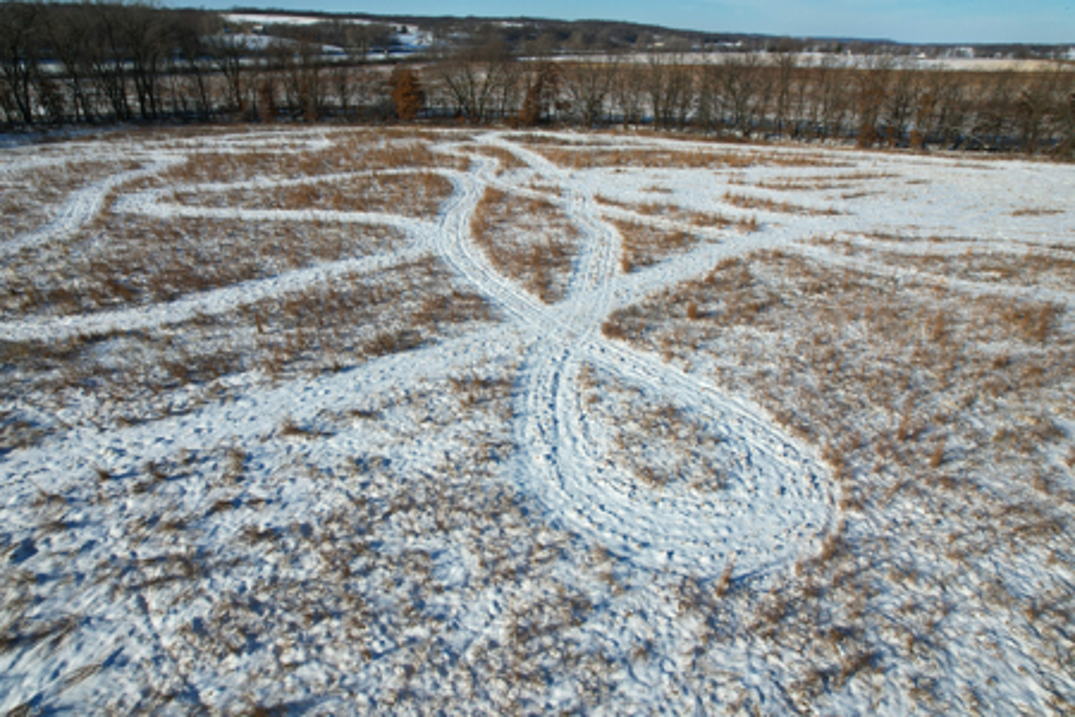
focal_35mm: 22
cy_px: 358
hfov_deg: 78.6
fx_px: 657
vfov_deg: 57.2
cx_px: 538
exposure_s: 1/4000
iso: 100
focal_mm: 8.38
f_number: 2.8
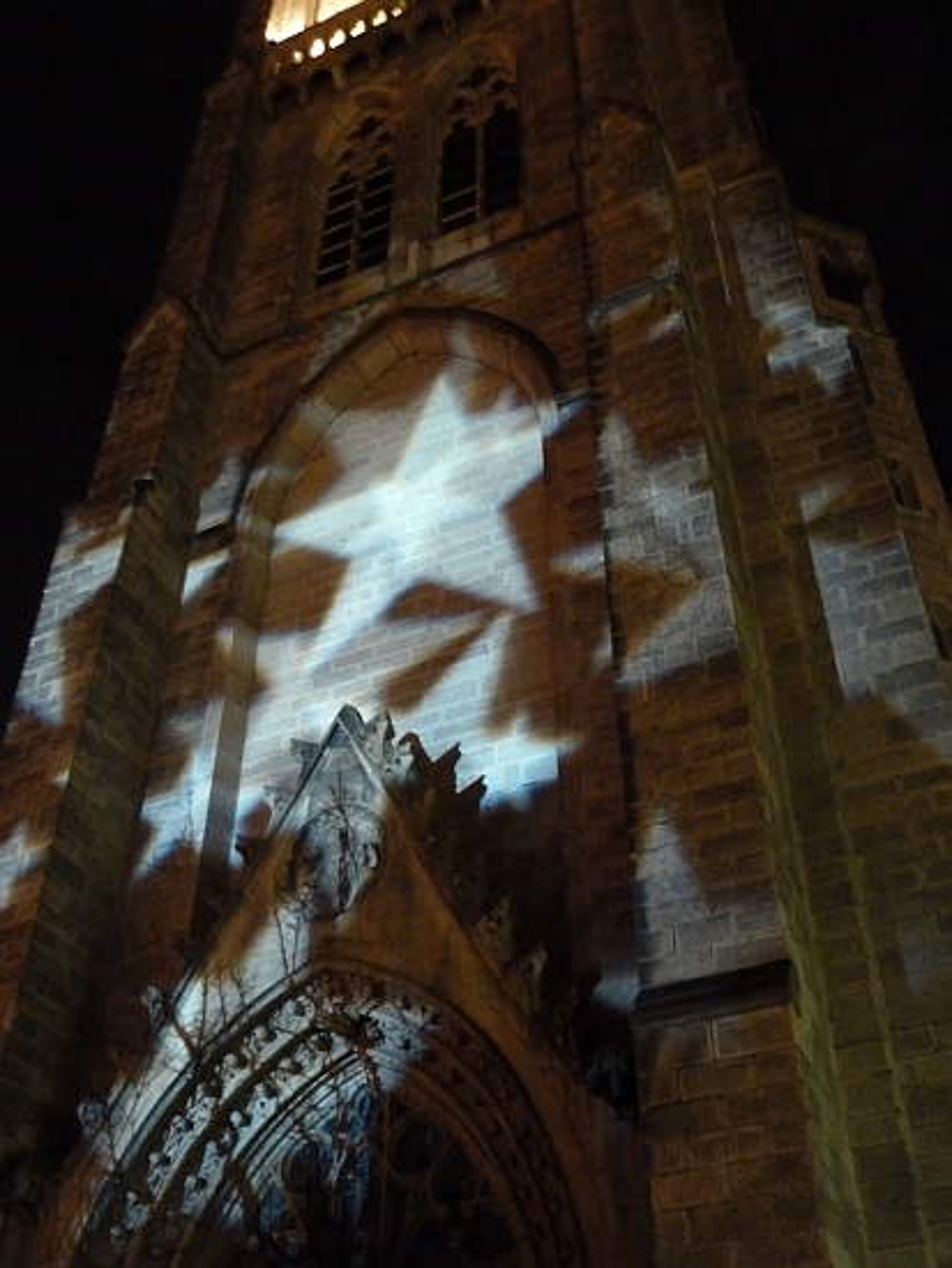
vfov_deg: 50.1
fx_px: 1356
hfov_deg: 38.7
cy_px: 634
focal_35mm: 37
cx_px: 476
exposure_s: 1/2
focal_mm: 6.1
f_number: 3.6
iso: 800
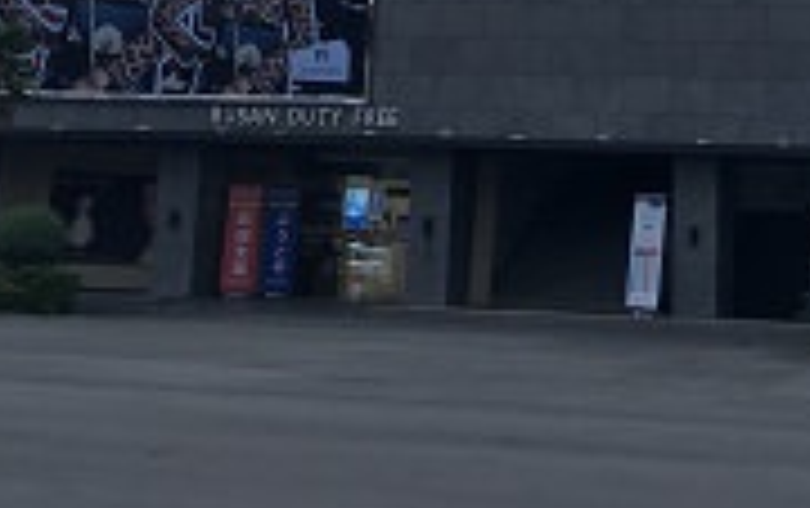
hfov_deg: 18.8
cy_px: -859
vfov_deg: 10.0
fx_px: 2409
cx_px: 734
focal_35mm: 109
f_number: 2.2
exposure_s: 1/286
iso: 25
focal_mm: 4.15
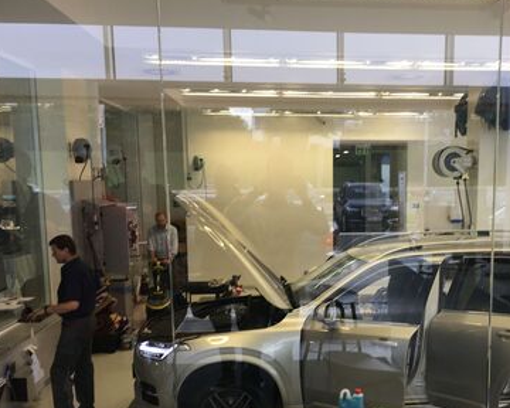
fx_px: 649
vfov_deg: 34.5
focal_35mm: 43
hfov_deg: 42.1
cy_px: 282
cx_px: 357
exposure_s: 1/50
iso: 25
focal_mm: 4.15
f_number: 2.2
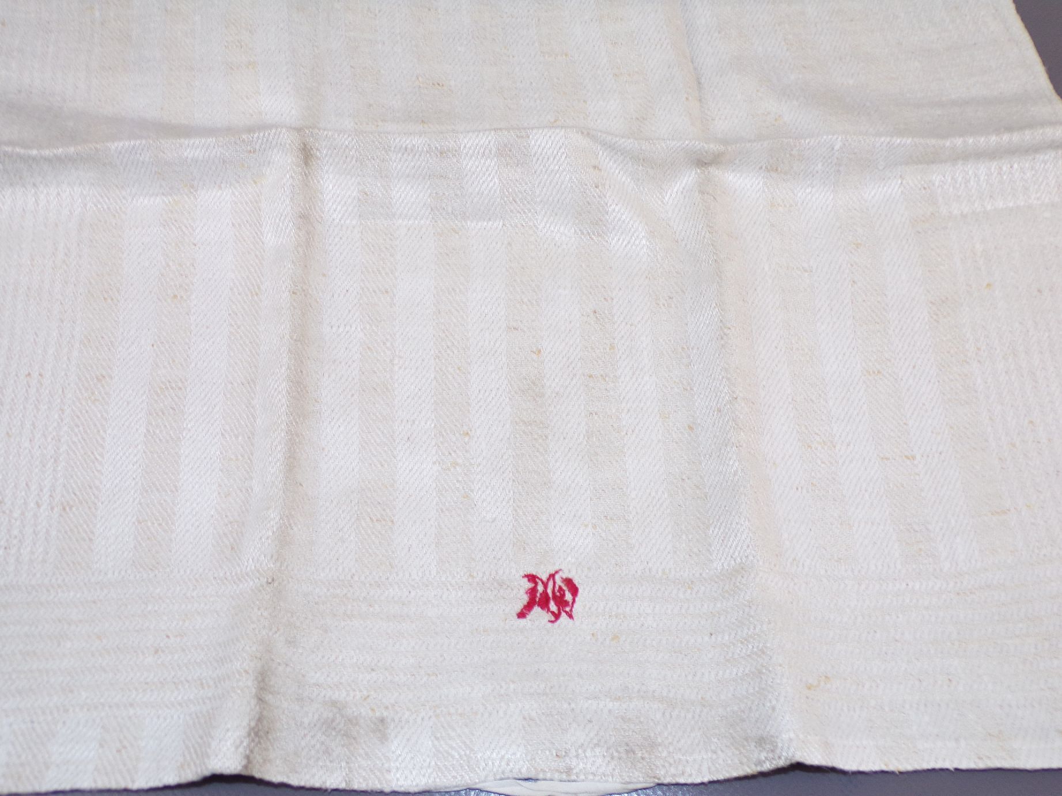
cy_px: 398
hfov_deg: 56.8
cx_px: 531
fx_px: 982
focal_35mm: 32
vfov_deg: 44.2
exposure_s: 1/42
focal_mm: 5.8
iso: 80
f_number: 3.2
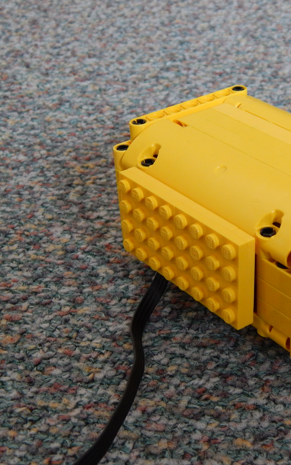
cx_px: 252
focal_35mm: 70
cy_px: 233
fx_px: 888
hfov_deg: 18.4
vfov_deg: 29.4
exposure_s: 1/30
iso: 400
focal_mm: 8.6
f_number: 3.7
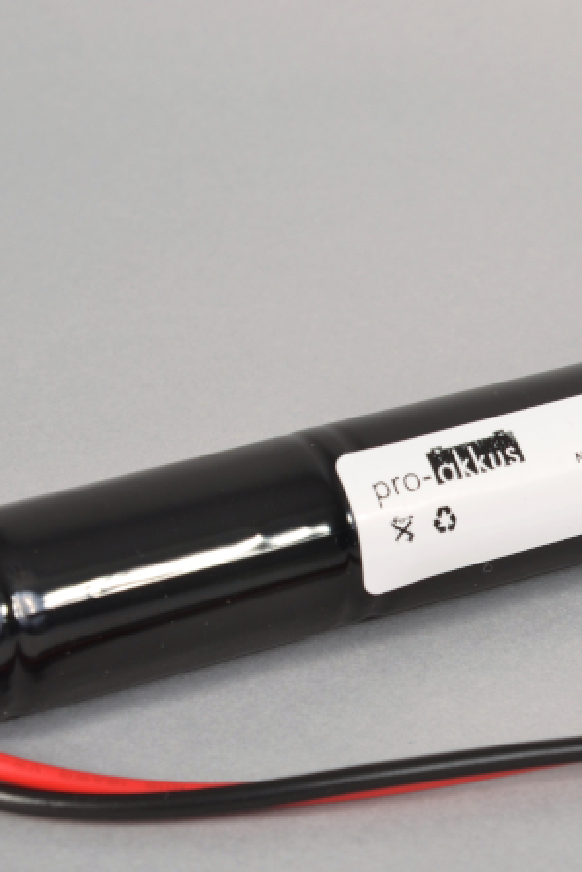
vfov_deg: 11.0
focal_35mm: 187
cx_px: 574
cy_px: 512
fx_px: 4531
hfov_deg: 7.3
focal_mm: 70
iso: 200
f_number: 11
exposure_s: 1/160
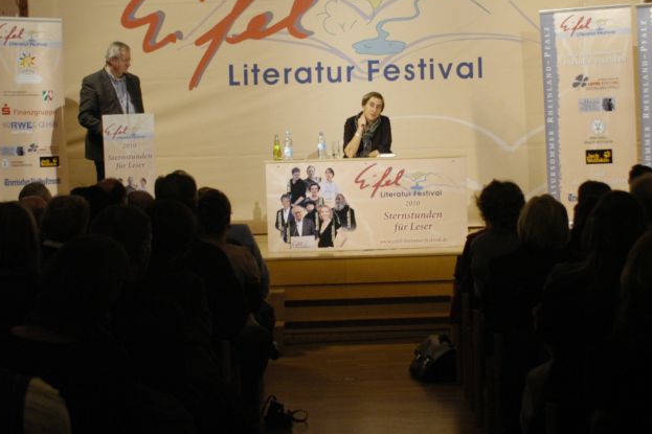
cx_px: 343
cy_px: 146
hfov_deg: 29.2
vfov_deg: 19.7
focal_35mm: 69
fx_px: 1249
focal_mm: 28
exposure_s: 1/60
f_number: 3.5
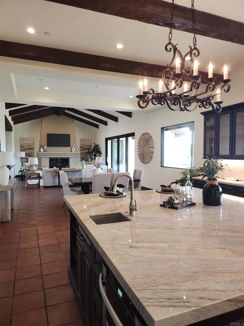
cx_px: 122
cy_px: 163
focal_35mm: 24
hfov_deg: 56.8
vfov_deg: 71.6
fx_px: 226
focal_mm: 5
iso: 64
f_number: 1.8
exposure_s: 1/60
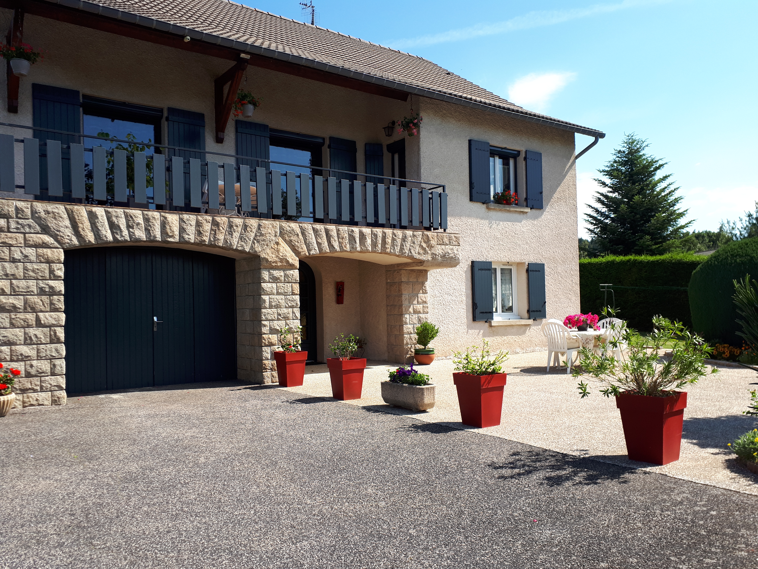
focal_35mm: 27
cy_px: 284
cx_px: 379
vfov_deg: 51.4
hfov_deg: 65.3
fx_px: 591
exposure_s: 1/804
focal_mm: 3.6
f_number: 1.9
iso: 40
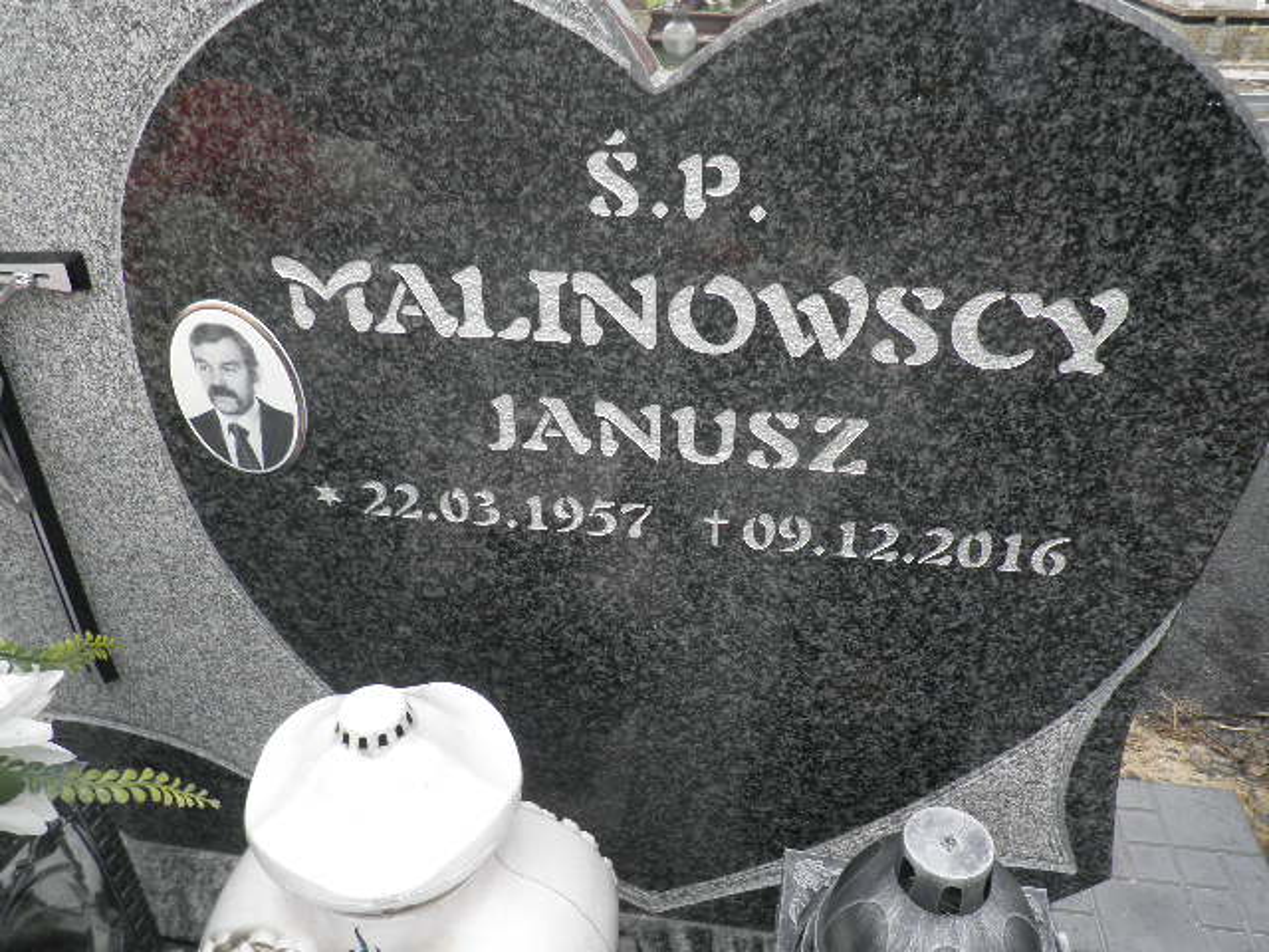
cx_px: 634
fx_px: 990
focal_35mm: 27
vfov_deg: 51.4
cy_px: 476
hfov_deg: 65.3
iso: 64
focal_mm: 5
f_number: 3.5
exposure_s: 1/50
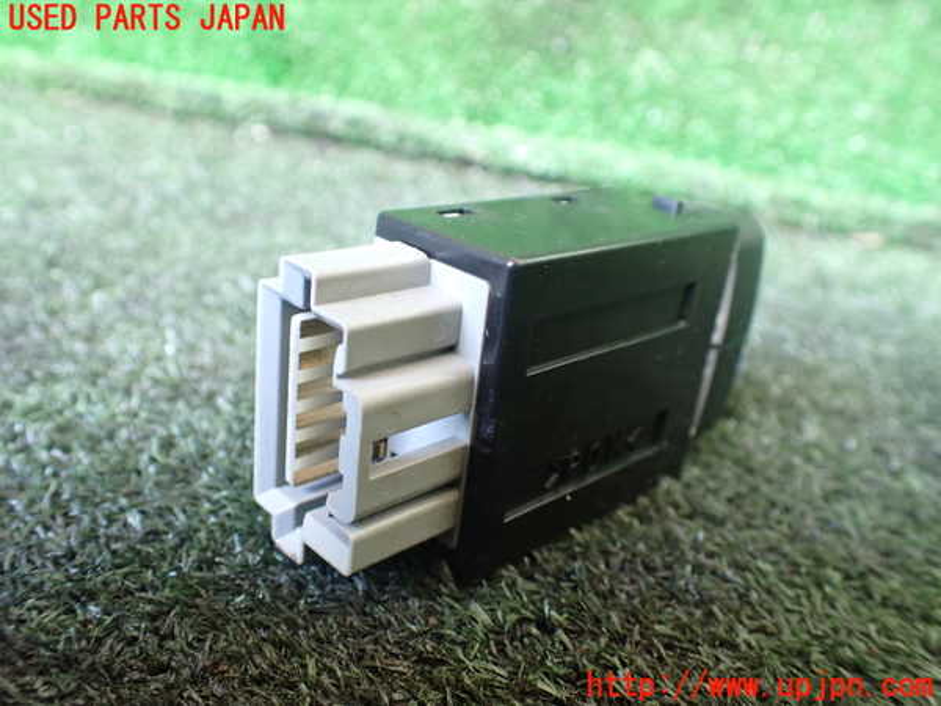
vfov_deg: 46.8
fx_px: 816
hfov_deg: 60.0
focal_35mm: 30
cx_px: 470
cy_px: 353
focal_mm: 5.4
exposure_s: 1/50
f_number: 2.3
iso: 800
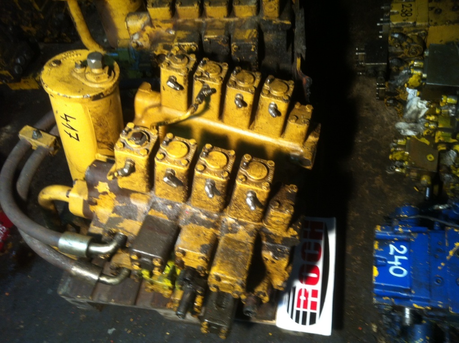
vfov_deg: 40.6
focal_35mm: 35
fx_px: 463
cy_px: 172
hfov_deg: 52.7
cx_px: 230
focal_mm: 3.85
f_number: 2.8
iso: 100
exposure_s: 1/15
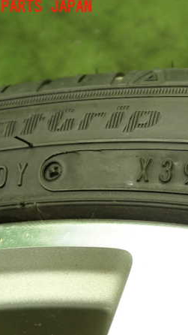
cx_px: 181
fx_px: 390
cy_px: 167
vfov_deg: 46.4
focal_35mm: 44
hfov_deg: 25.9
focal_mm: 5.4
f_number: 2.3
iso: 200
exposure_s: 1/40
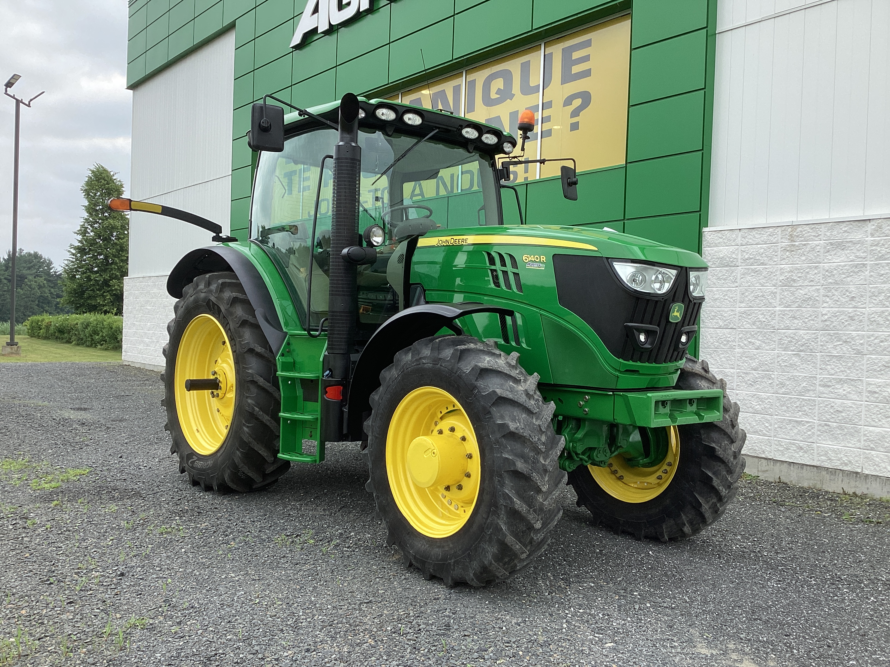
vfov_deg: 45.4
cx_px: 445
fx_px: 797
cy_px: 334
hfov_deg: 58.4
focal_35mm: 31
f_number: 2.4
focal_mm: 3.3
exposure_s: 1/326
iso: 25
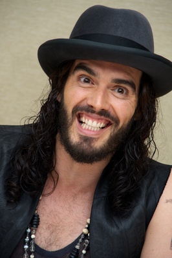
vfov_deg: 10.3
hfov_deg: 6.9
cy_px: 129
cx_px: 86
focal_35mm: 200
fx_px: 1436
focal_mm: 200
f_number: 8
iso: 400
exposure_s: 1/100
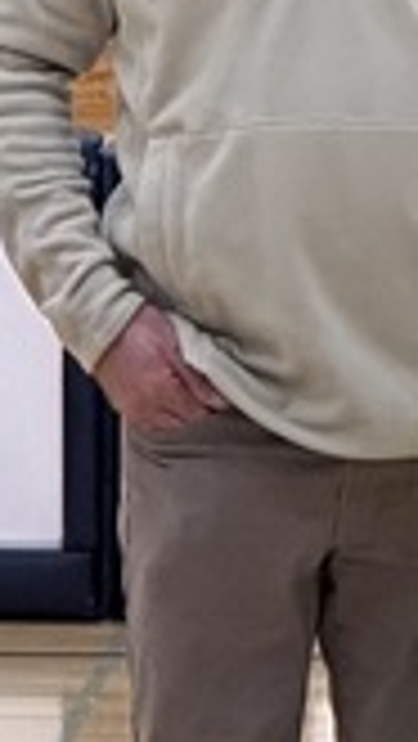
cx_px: 1065
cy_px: 292
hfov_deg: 2.3
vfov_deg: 4.2
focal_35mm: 520
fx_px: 10231
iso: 320
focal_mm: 9
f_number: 2.8
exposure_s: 1/120
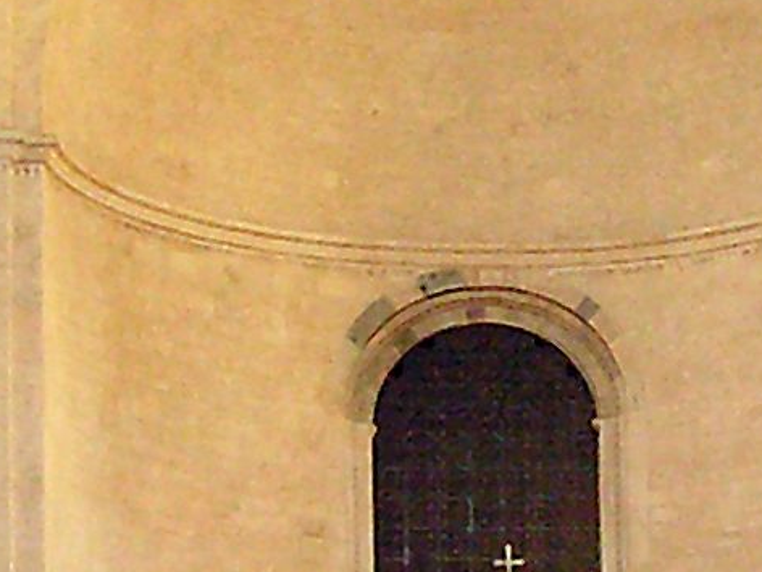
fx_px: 4028
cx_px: 730
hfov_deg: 10.7
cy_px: 10
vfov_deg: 8.1
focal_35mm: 183
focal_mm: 6.3
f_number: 2.8
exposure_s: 1/8
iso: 200
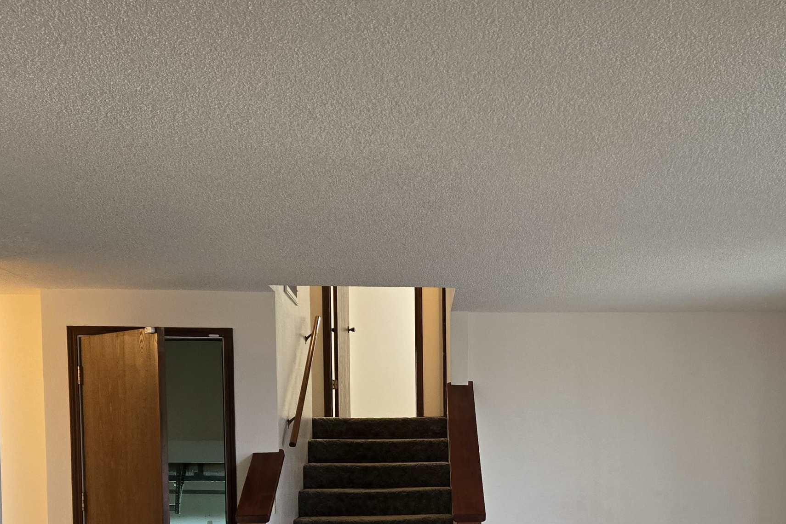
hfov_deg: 45.0
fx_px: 939
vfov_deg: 29.7
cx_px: 493
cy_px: 481
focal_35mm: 43
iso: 400
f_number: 1.8
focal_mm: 5.4
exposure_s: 1/120
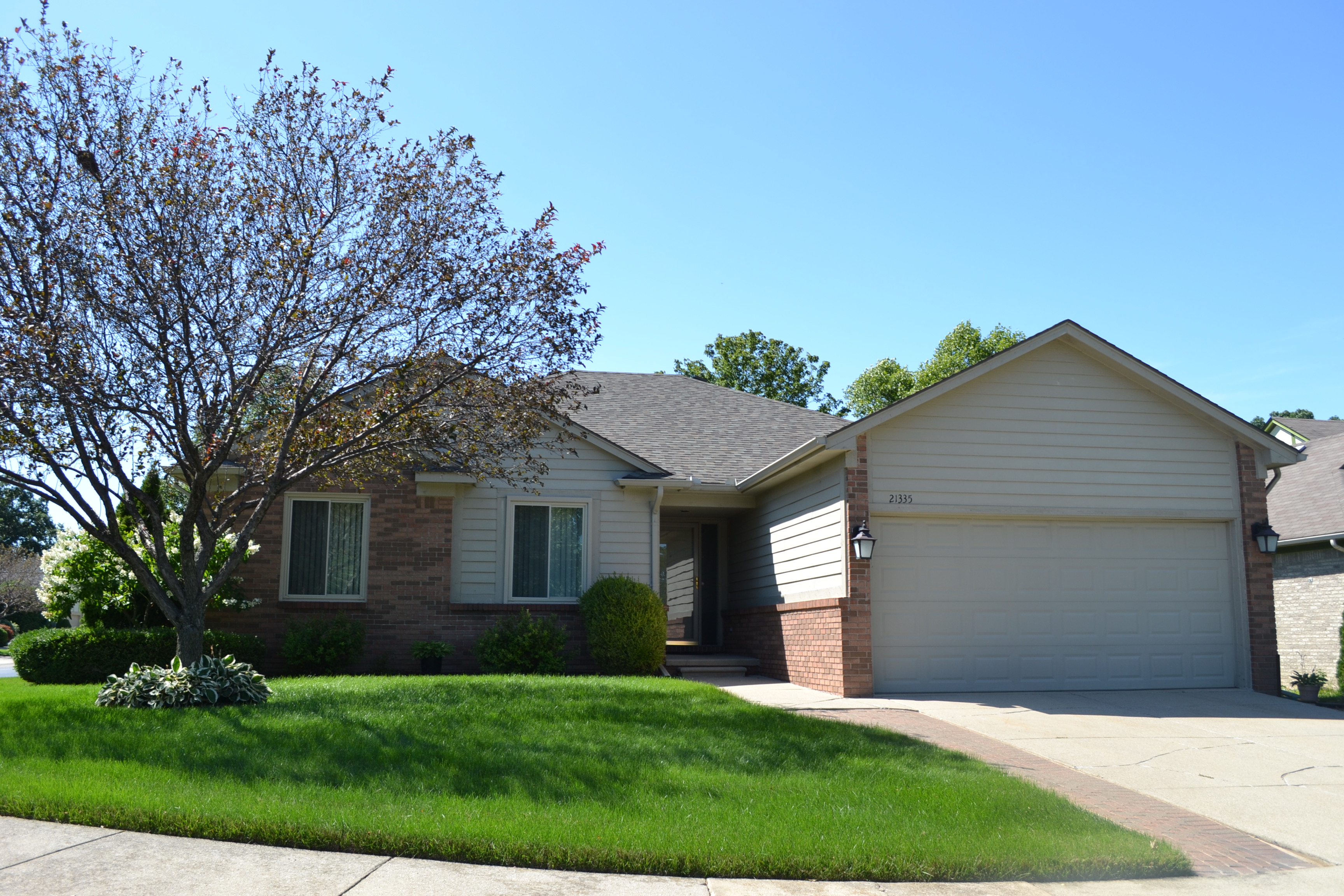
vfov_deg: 43.6
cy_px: 448
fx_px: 1120
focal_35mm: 30
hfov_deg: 61.9
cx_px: 672
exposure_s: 1/200
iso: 100
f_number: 7.1
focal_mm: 20
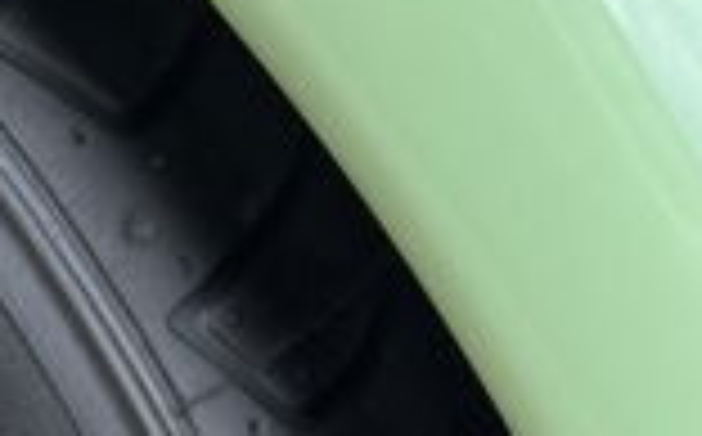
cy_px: 903
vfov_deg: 9.0
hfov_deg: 12.2
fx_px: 2598
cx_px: -981
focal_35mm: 136
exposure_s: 1/321
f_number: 1.6
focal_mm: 5.1
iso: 50
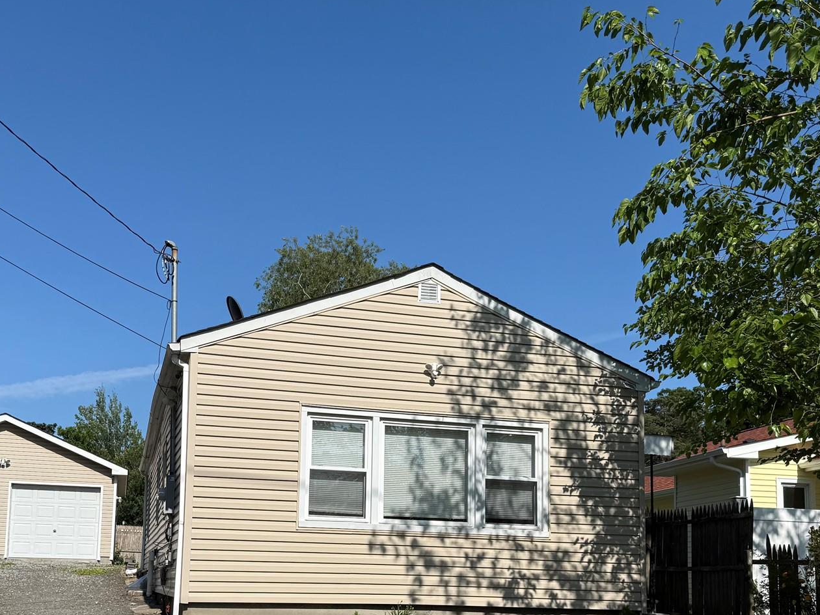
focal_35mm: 39
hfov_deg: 47.8
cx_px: 359
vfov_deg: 35.7
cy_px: 485
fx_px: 924
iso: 80
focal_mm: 6.76
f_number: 1.78
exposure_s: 1/6711
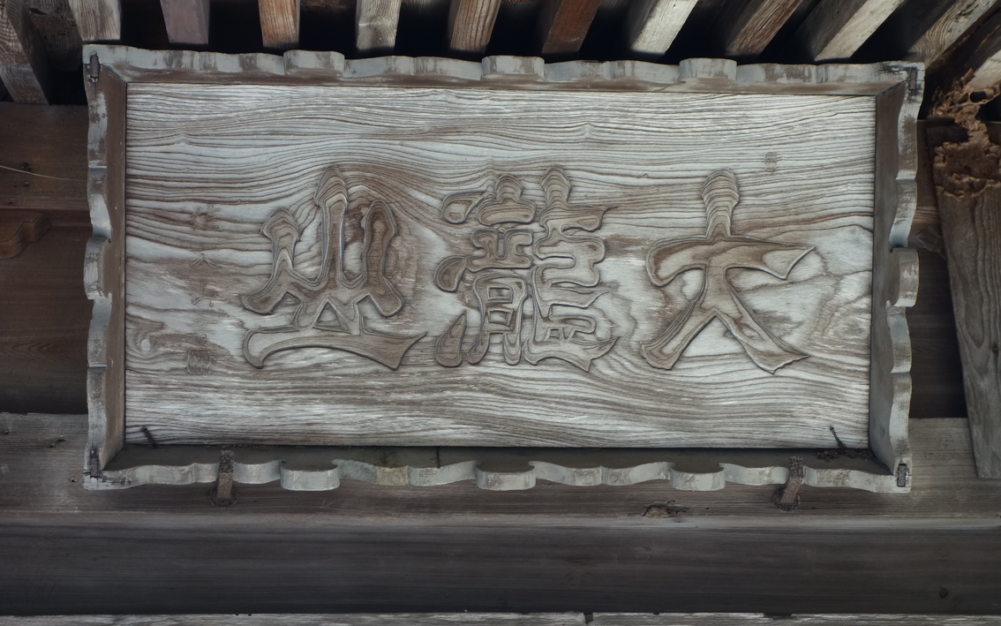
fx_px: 2619
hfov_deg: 21.6
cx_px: 520
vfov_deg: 13.6
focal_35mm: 96
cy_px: 292
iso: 320
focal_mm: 33.2
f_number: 4.5
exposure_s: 1/100
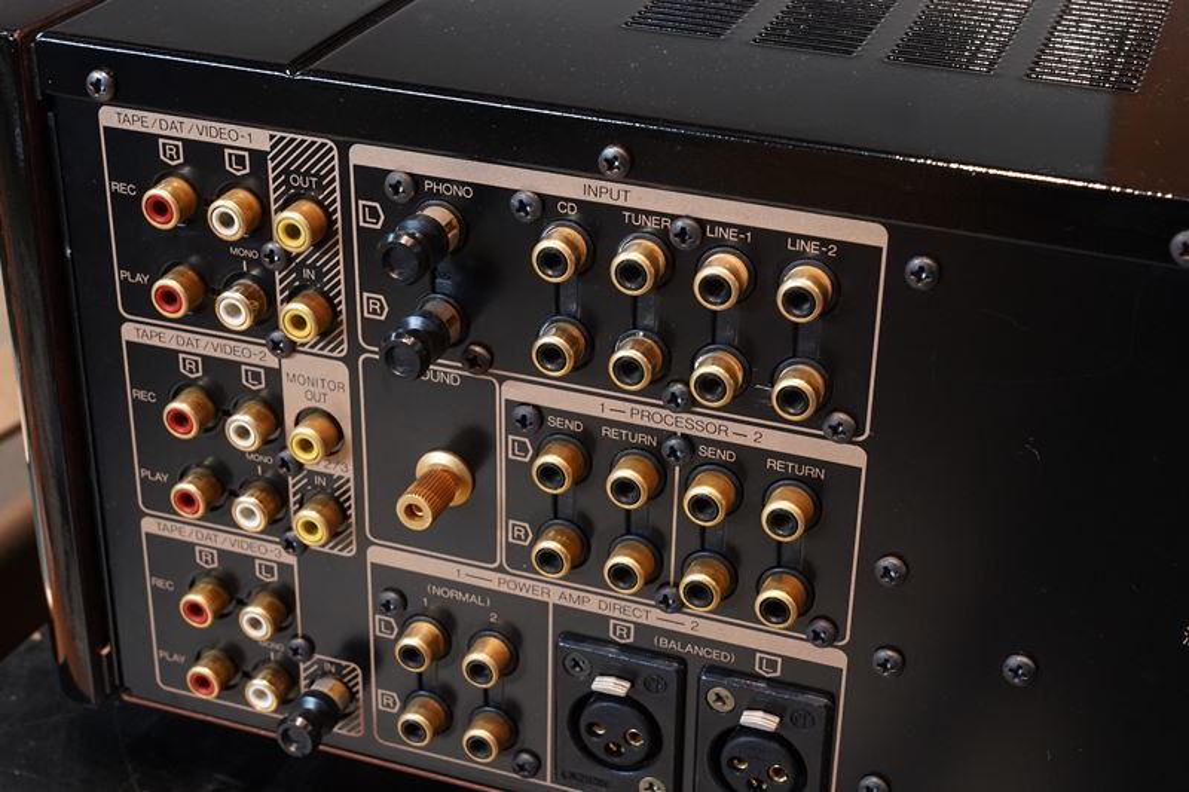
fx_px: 1915
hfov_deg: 34.5
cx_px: 594
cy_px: 396
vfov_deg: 23.4
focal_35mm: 58
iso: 4000
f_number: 11
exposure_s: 1/10
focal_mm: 39
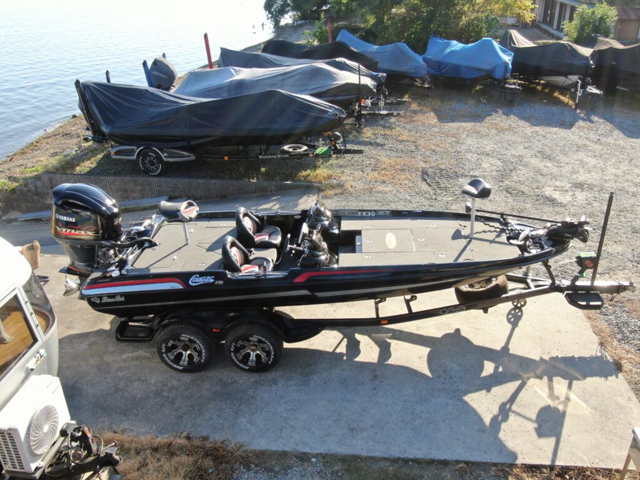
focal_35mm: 32
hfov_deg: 56.8
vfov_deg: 44.2
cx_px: 320
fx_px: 592
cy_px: 240
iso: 100
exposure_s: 1/320
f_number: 3.1
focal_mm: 5.45
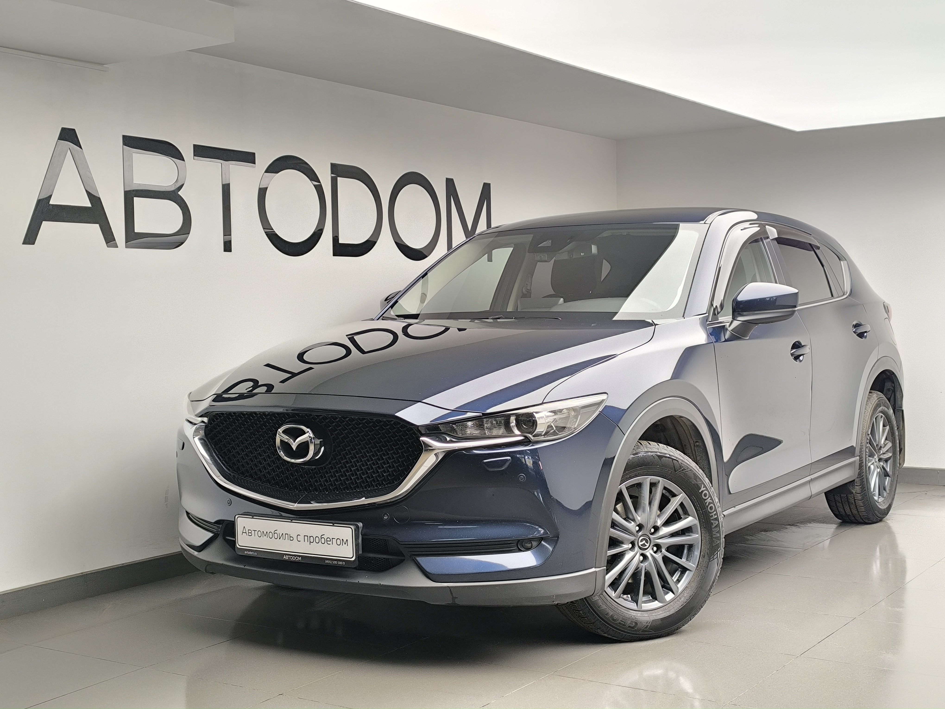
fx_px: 1256
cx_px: 472
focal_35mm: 46
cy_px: 354
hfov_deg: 41.2
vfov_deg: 31.5
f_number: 1.65
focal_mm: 6.14
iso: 250
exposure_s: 1/100
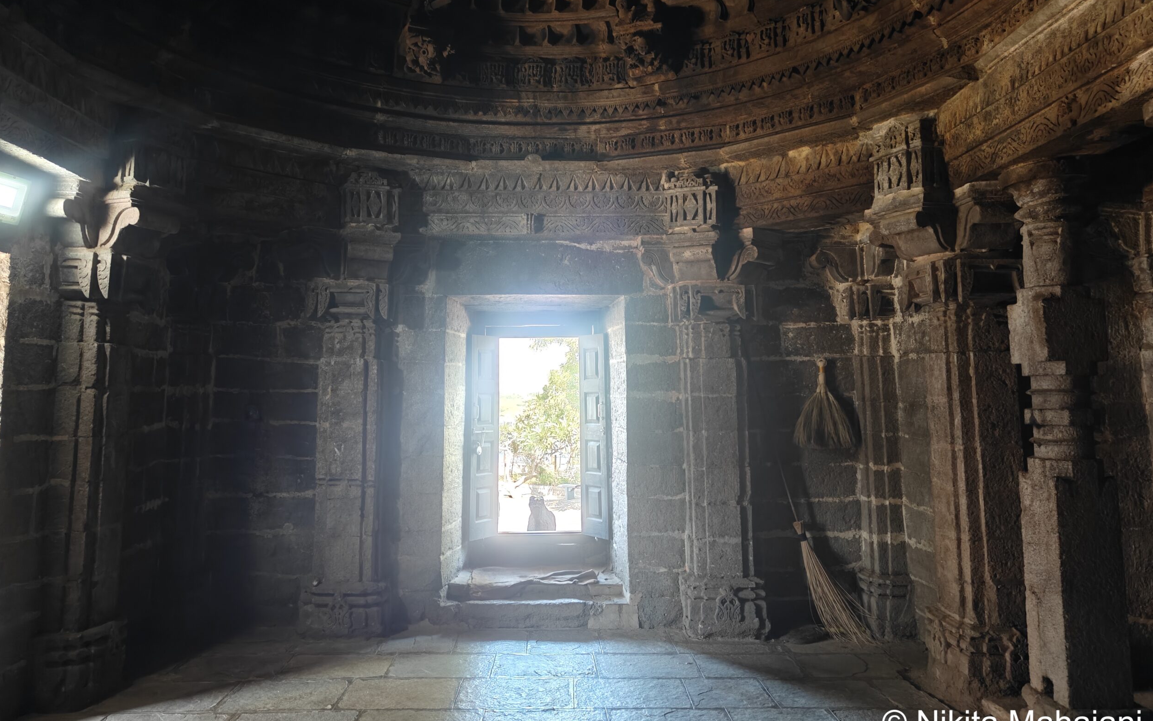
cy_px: 303
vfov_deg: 47.4
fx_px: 817
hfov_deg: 70.4
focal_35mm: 26
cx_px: 565
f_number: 1.8
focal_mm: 5.59
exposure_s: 1/50
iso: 125
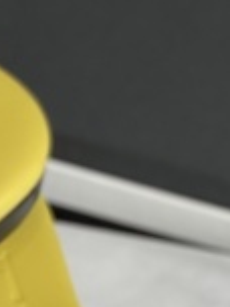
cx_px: -194
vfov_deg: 7.2
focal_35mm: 273
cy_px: 412
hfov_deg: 5.4
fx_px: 2419
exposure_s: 1/184
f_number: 2
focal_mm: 6
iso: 20
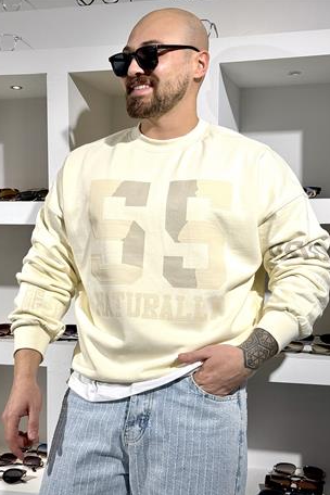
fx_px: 701
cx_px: 177
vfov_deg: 38.9
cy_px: 248
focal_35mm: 51
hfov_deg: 26.5
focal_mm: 6.76
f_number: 1.78
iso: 64
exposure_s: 1/487
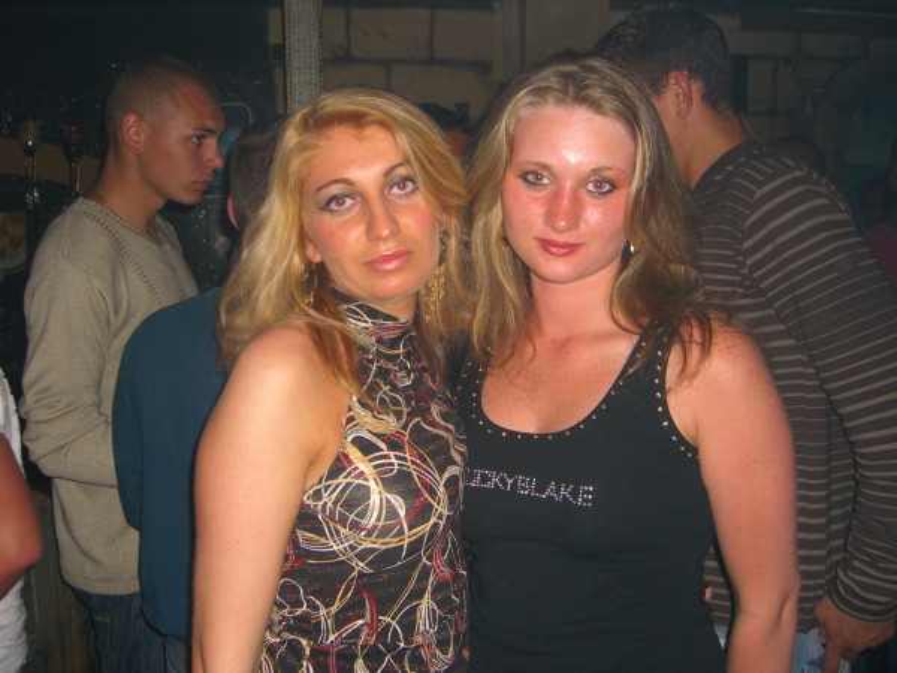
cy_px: 336
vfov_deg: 37.7
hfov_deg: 49.0
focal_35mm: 38
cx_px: 448
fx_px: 985
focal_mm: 7.9
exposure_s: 1/60
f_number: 2.8
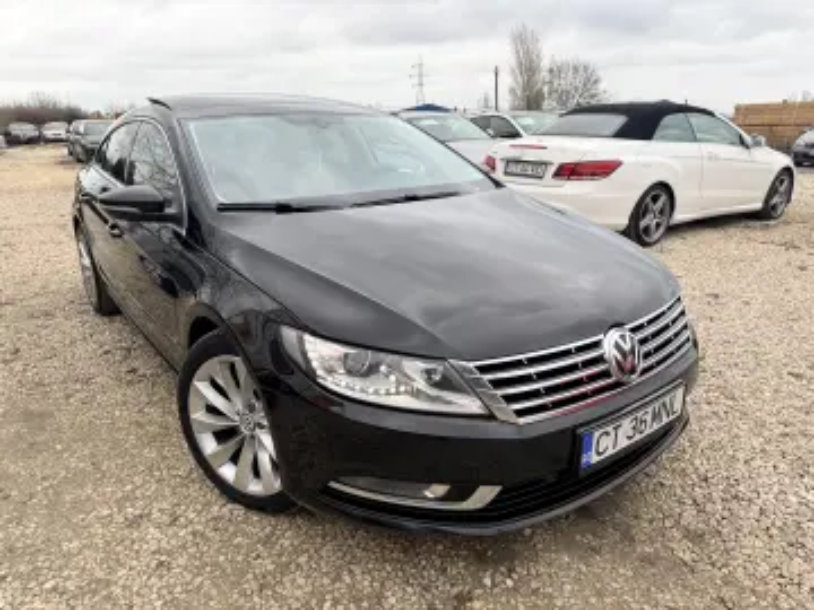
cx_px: 407
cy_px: 305
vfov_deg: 56.8
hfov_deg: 71.6
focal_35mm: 24
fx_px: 564
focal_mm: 6.76
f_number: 1.78
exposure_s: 1/243
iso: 125
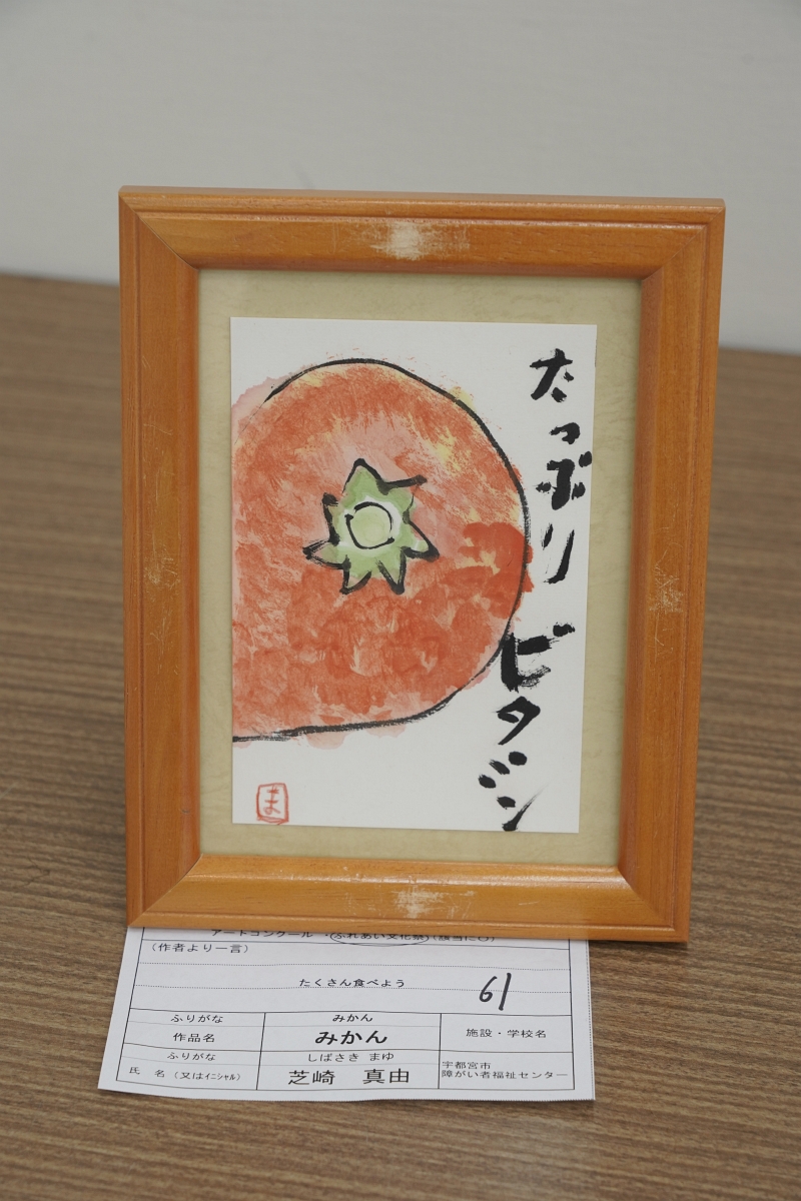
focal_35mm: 81
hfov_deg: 16.9
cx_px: 400
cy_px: 600
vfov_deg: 25.1
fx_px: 2703
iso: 1250
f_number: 8
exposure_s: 1/50
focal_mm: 81
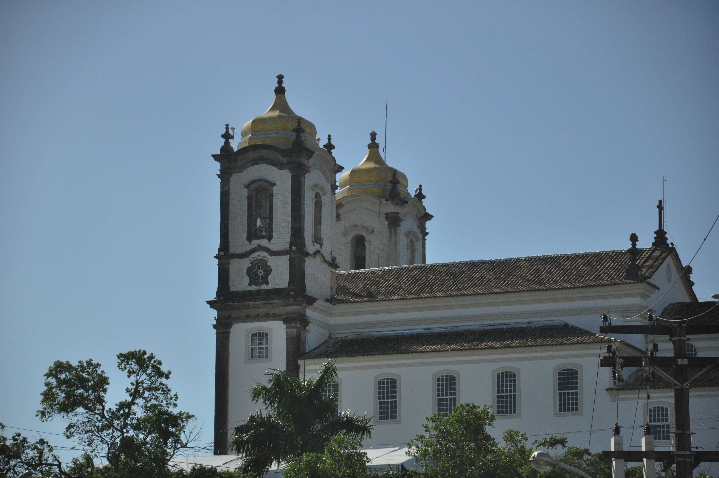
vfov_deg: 8.7
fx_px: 3142
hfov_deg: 13.1
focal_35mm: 158
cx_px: 360
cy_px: 239
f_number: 5.6
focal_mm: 105
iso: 640
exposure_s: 1/4000
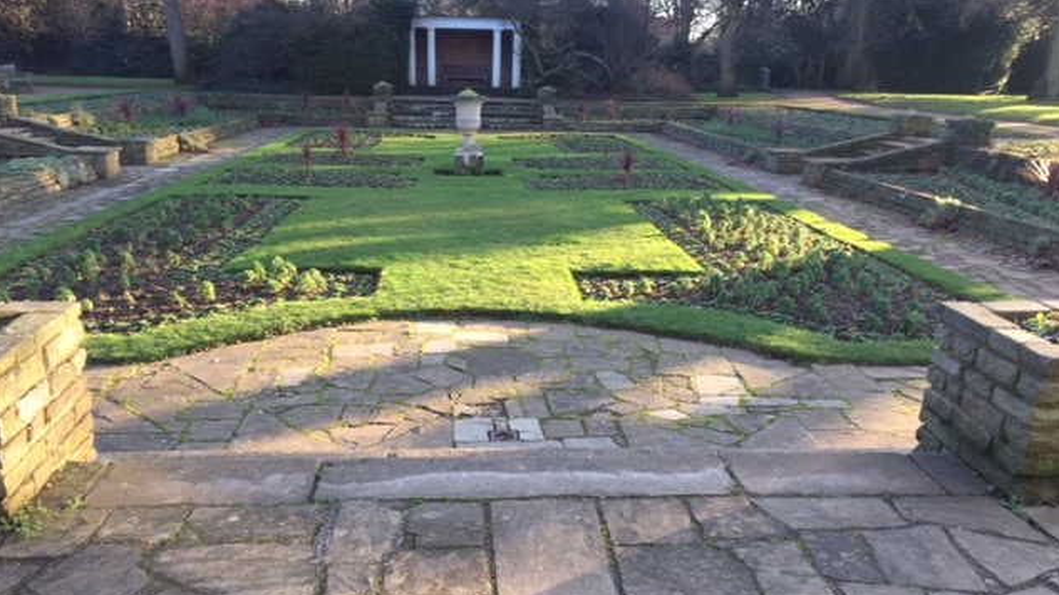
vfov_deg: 36.6
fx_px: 898
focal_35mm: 32
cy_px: 335
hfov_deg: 61.0
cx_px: 530
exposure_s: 1/105
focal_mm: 4.15
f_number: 2.2
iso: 32
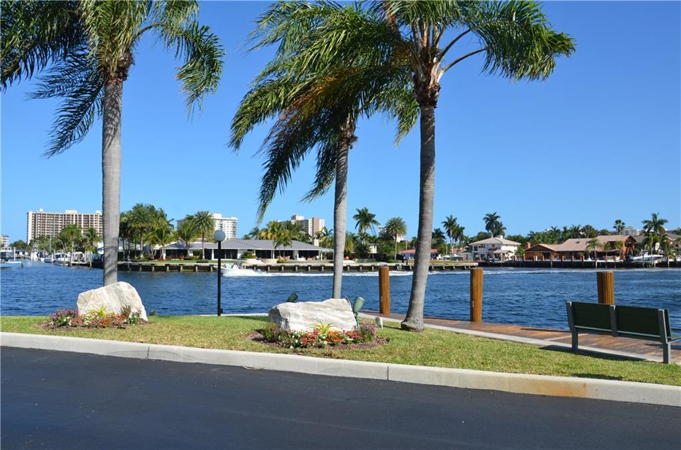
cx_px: 340
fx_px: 509
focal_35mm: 27
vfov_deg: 47.7
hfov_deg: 67.5
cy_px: 225
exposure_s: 1/250
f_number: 8
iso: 100
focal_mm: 18
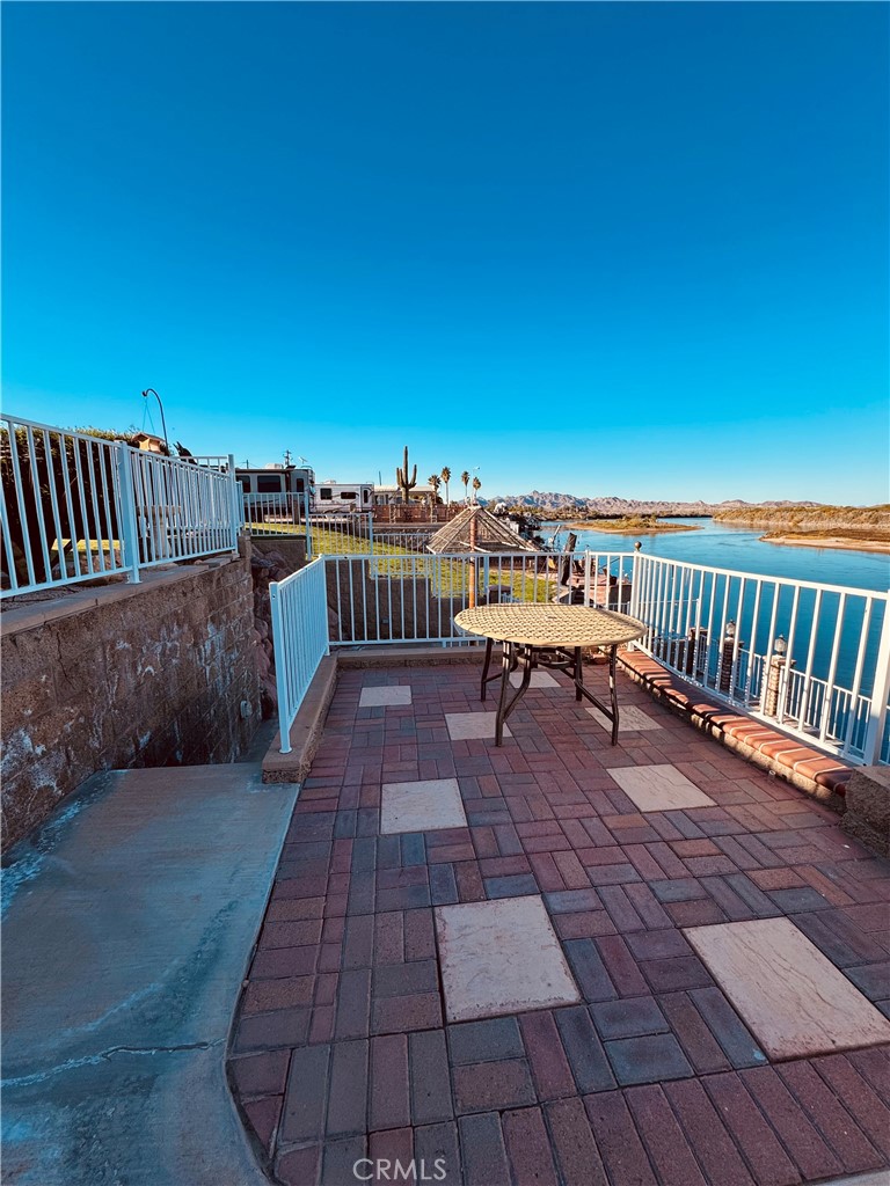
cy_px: 593
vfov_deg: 102.1
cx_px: 445
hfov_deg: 85.7
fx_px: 480
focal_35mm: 14
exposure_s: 1/1217
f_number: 2.2
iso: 40
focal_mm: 2.22
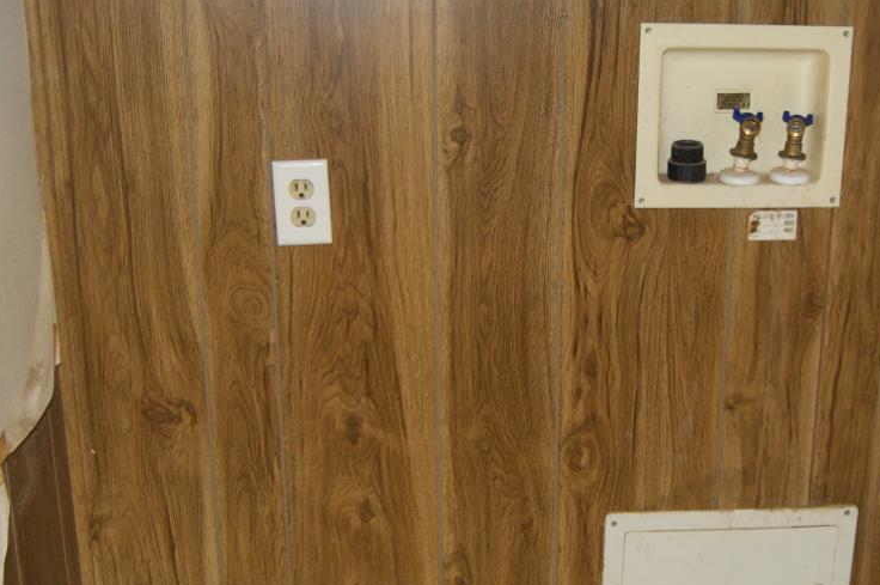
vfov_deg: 24.6
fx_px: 1343
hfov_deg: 35.8
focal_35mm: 55
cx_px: 607
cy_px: 307
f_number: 3.5
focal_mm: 18
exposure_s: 1/60
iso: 400
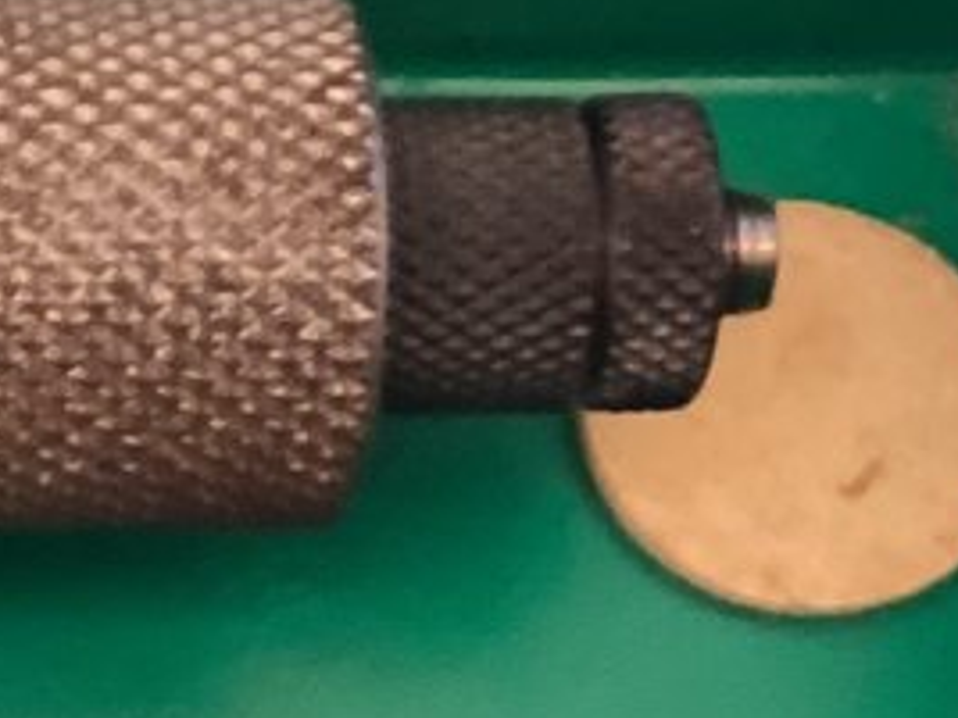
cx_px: -466
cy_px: 620
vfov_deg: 8.5
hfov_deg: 10.9
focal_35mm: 175
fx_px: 4843
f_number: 2.4
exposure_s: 1/25
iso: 320
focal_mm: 3.3
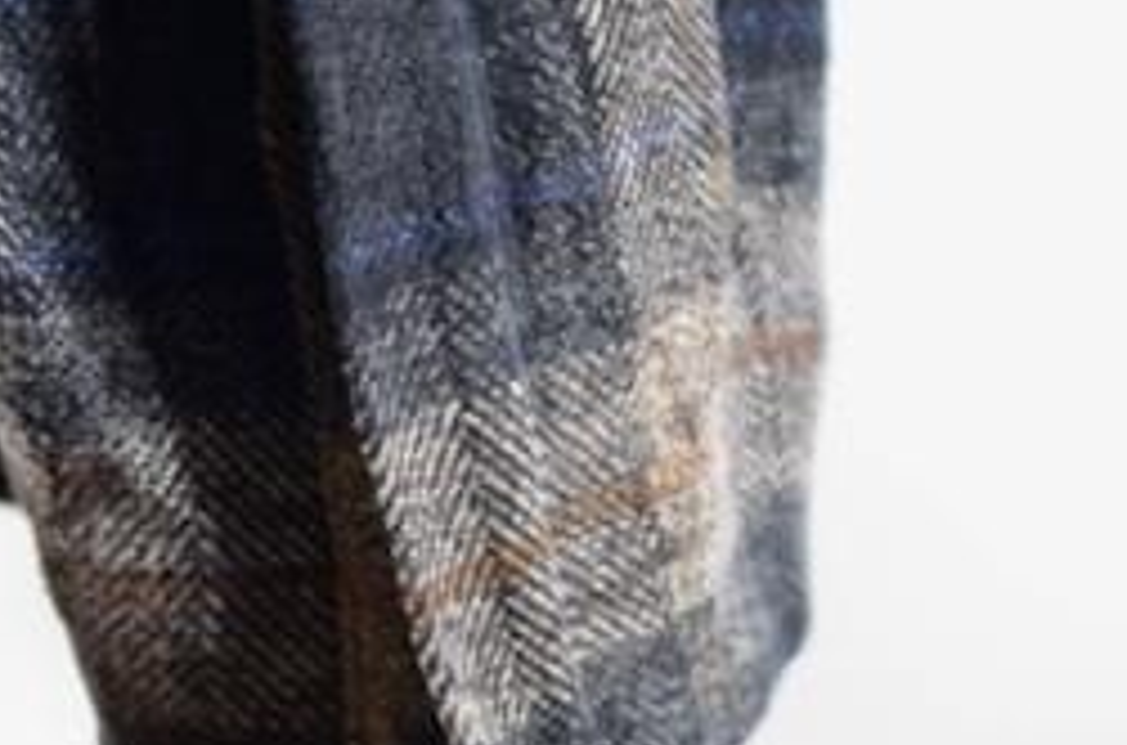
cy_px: 314
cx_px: 314
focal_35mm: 191
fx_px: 5964
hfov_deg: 10.8
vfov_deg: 7.2
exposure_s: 1/40
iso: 800
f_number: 3.2
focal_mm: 40
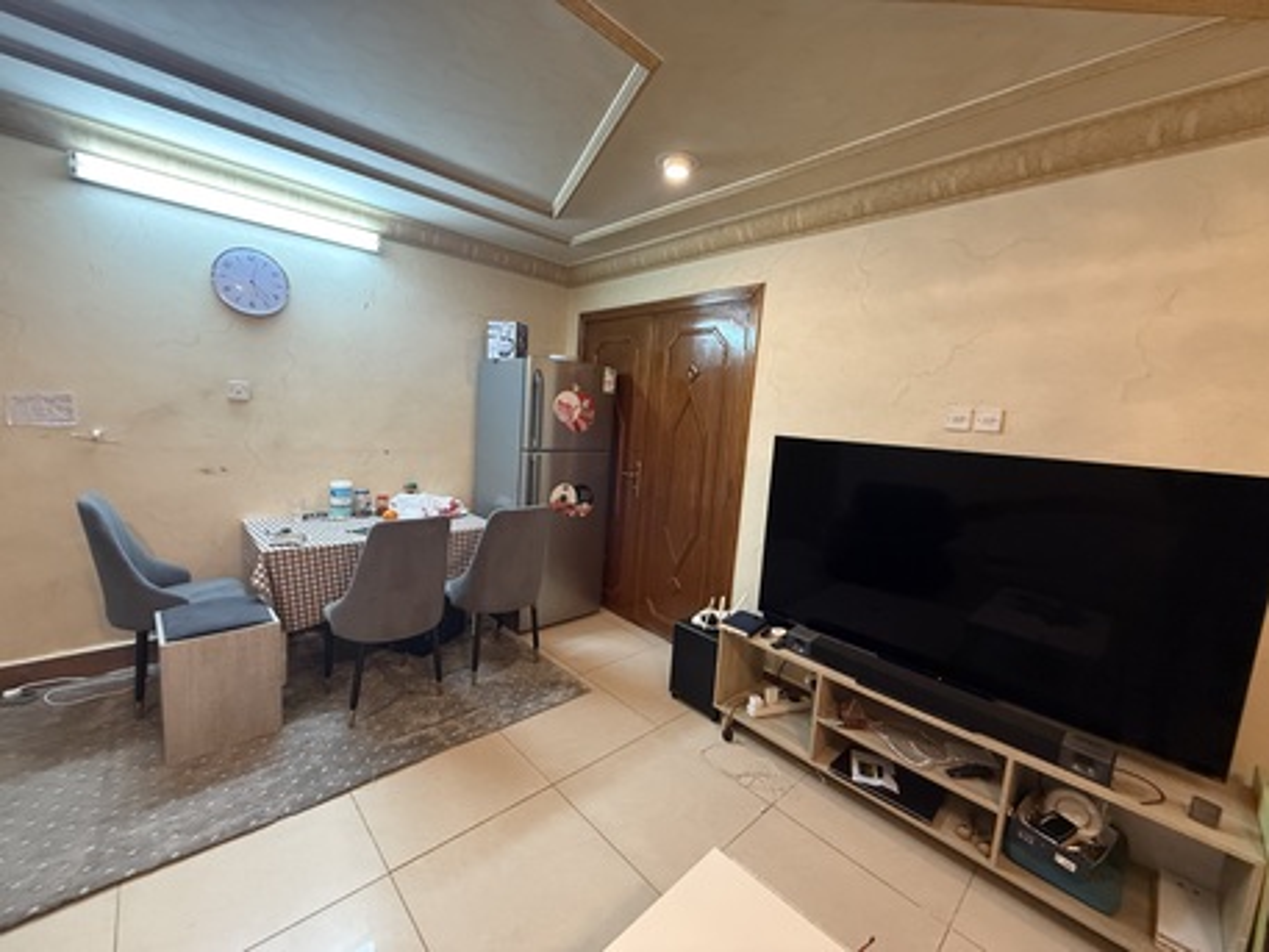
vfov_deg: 85.7
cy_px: 476
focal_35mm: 14
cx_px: 634
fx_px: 513
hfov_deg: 102.0
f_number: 2.2
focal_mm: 2.22
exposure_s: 1/60
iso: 640
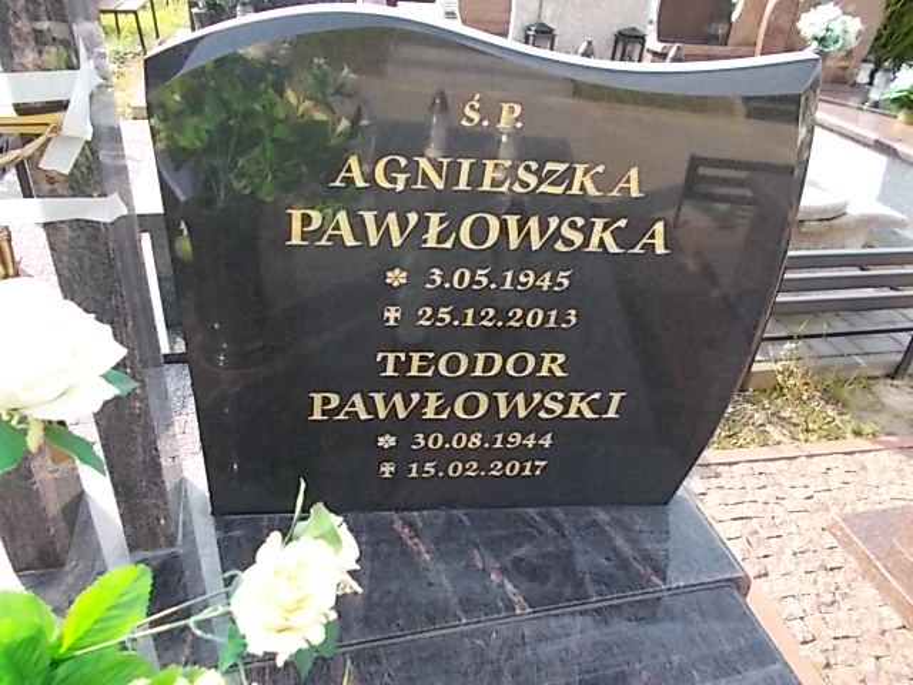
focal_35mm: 26
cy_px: 342
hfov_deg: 67.3
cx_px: 456
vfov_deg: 53.1
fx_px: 686
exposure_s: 1/160
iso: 80
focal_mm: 4.6
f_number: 3.2
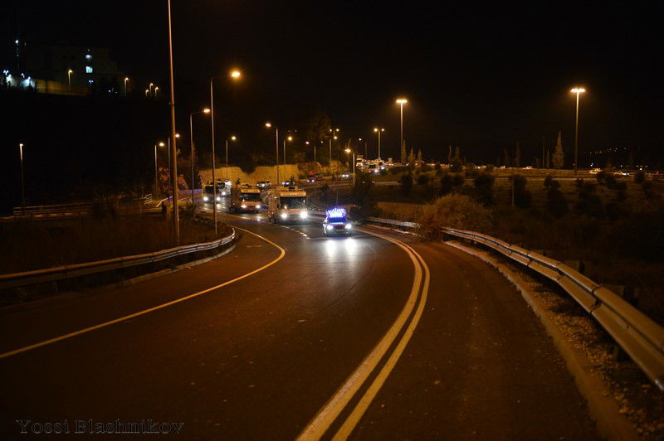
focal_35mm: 52
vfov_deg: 25.9
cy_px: 220
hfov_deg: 38.2
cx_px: 332
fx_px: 958
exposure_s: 1/125
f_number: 2.8
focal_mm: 52
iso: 4000
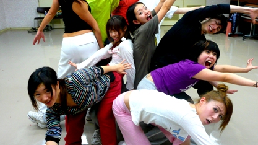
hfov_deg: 55.3
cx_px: 126
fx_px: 246
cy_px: 55
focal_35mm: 36
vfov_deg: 32.6
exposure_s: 1/30
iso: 200
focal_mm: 5.2
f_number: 3.5
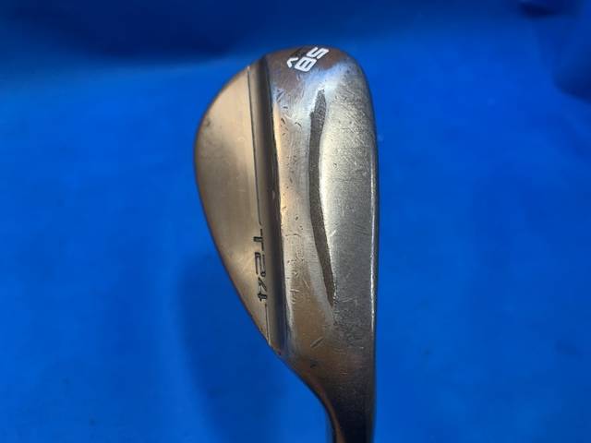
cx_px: 296
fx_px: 444
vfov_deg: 53.1
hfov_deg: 67.3
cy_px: 222
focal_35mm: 26
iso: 80
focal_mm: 4.25
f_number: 1.8
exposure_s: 1/60
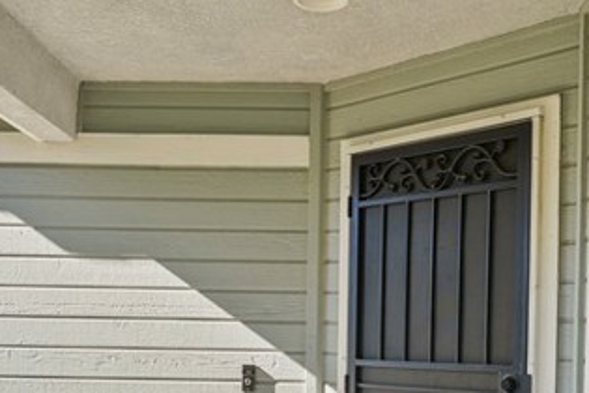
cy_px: 355
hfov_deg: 38.1
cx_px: 350
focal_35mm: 52
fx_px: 851
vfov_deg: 25.2
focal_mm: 16
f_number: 16
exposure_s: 1/15
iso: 100
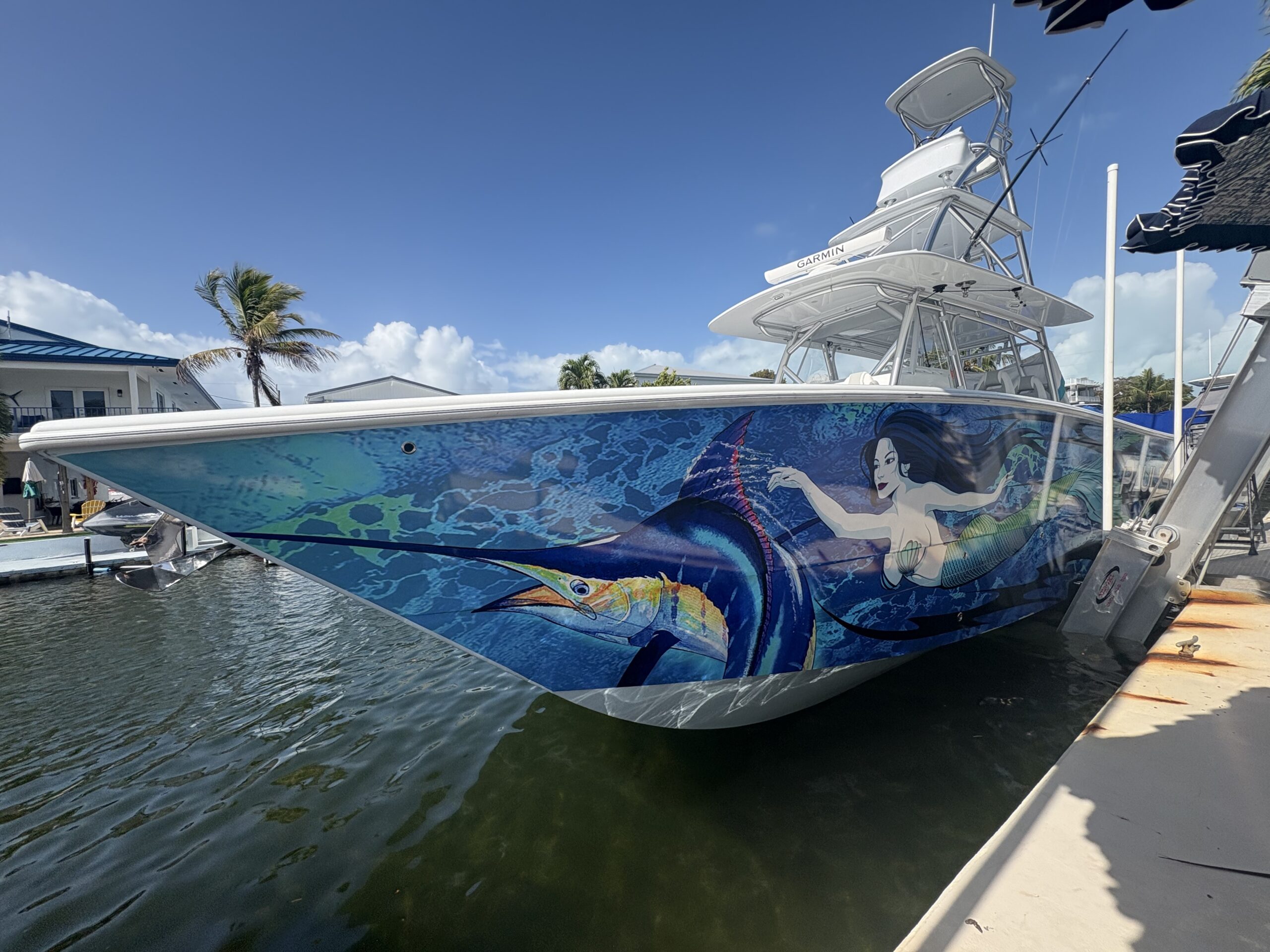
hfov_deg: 102.1
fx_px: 514
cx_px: 635
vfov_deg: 85.7
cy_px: 476
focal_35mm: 14
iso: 50
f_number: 2.2
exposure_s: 1/1880
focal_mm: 2.22
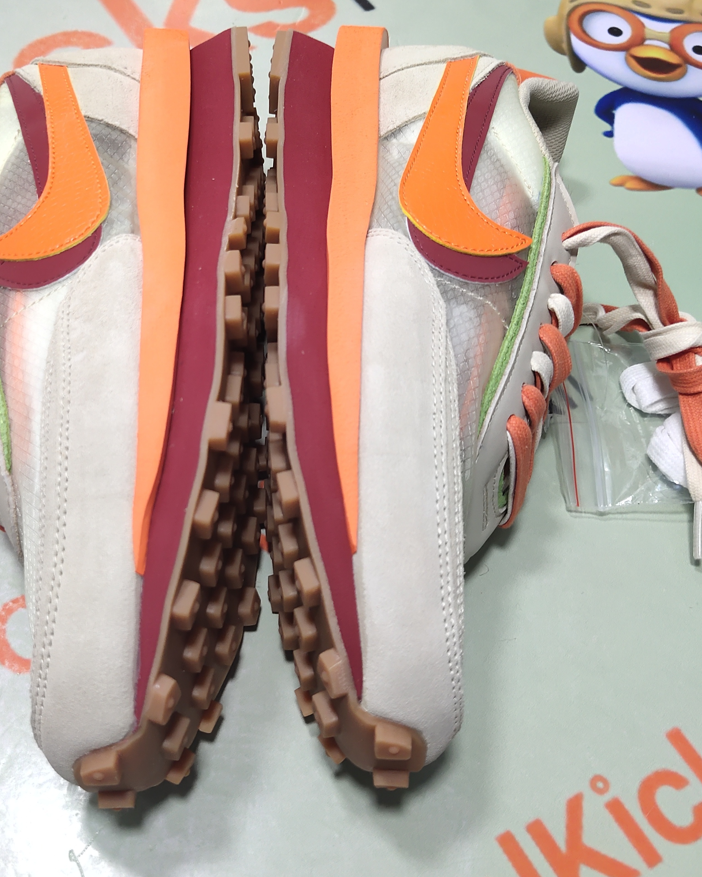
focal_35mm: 46
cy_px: 404
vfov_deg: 40.3
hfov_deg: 32.5
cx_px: 250
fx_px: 1195
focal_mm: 4.35
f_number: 1.79
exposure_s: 1/100
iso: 102
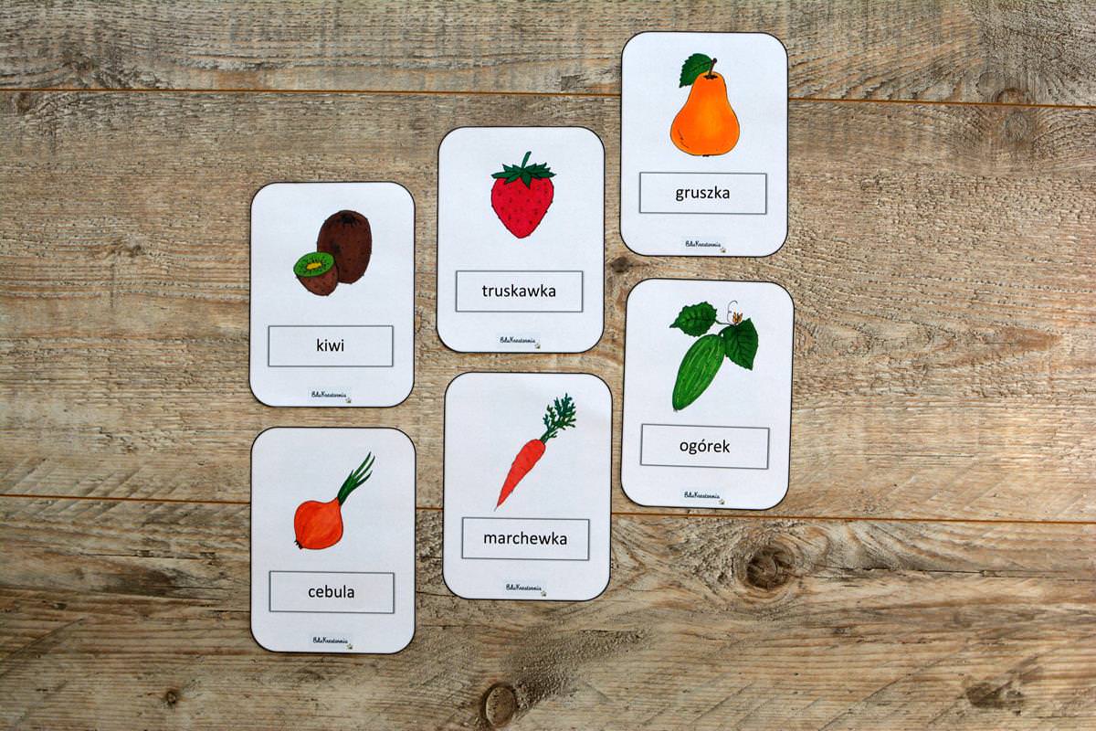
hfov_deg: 37.9
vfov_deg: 25.8
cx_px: 548
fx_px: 1598
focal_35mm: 52
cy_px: 366
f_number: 5.6
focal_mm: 35
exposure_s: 1/125
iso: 360
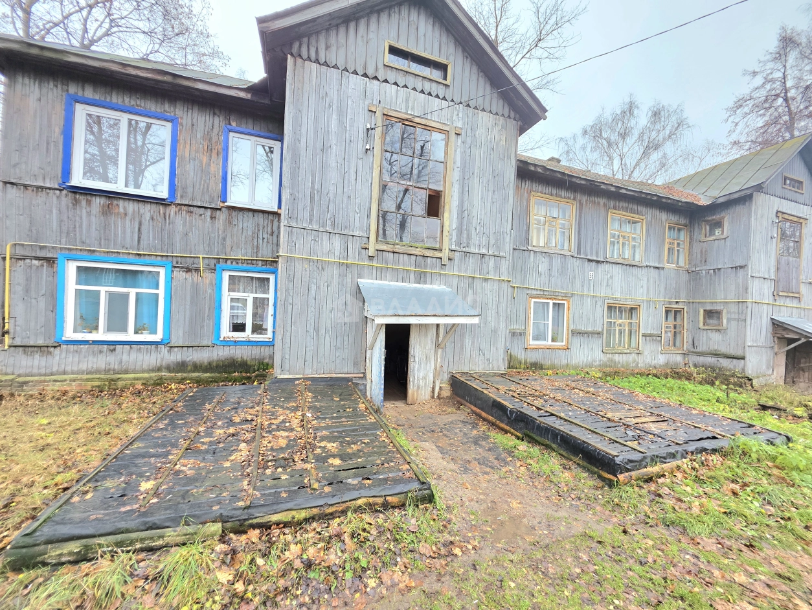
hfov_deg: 106.2
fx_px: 305
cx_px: 406
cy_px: 305
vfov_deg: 89.9
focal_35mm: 13
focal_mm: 2.2
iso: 125
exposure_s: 1/120
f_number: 1.9
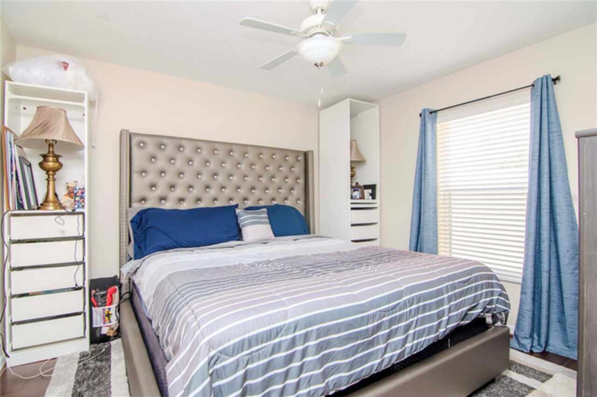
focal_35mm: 16
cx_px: 298
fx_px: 273
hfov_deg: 95.0
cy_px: 198
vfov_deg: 72.0
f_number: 5.6
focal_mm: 11
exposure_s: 1/200
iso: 1000
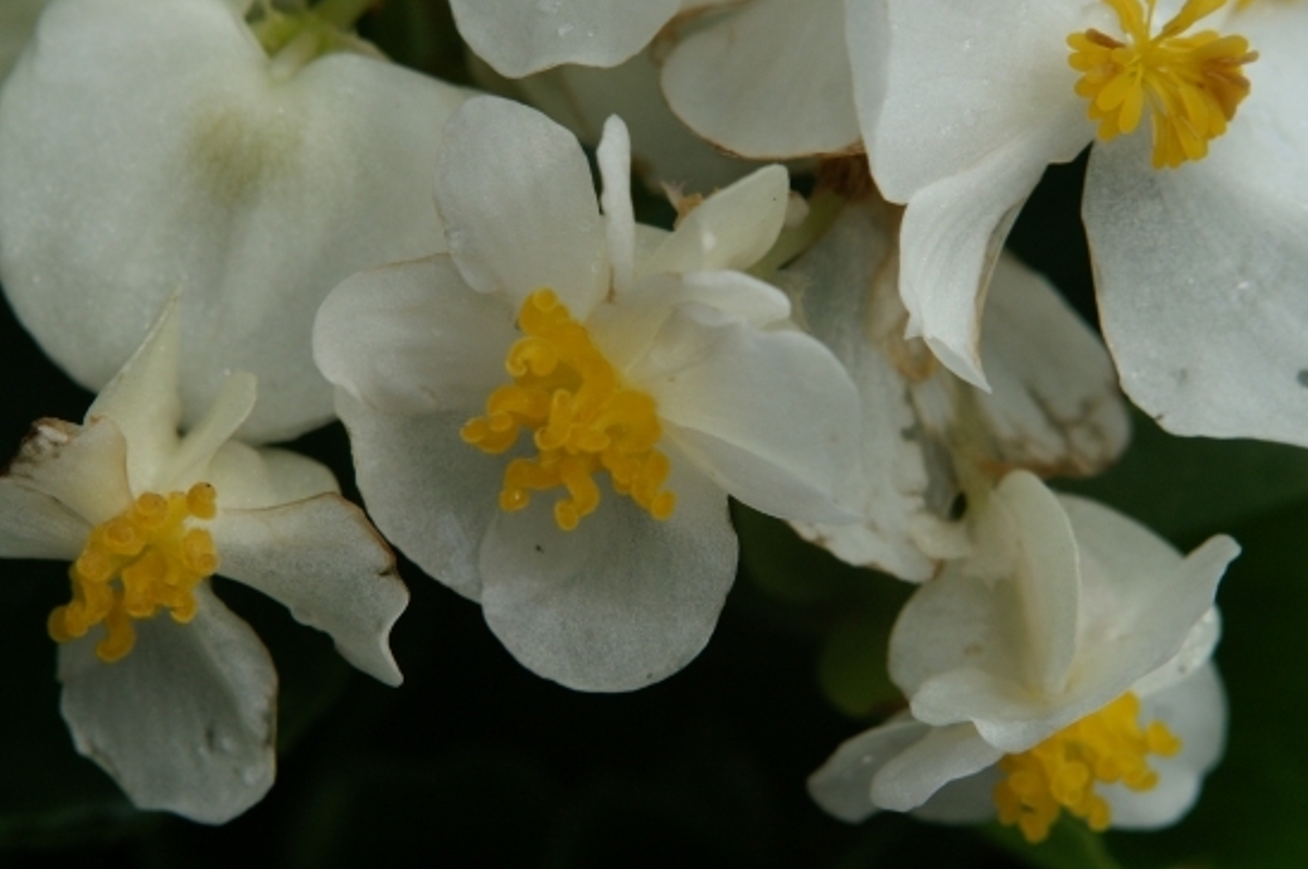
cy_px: 437
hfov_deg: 14.7
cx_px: 611
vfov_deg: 9.8
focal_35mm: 140
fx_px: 5064
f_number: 11
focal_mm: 85
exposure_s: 1/800
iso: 400
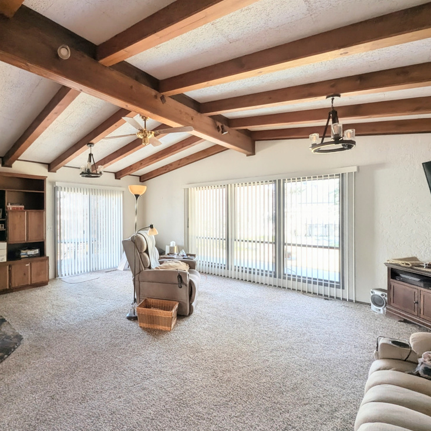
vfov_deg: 87.4
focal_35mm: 16
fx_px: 225
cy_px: 210
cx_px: 143
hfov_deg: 84.4
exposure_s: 1/52
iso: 55
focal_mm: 1.95
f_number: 2.2
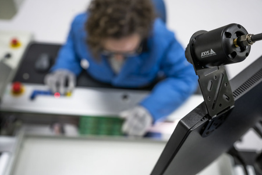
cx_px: 131
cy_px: 88
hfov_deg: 54.4
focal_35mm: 35
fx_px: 255
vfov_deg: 37.9
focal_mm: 35
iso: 1250
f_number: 6.3
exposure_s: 1/60
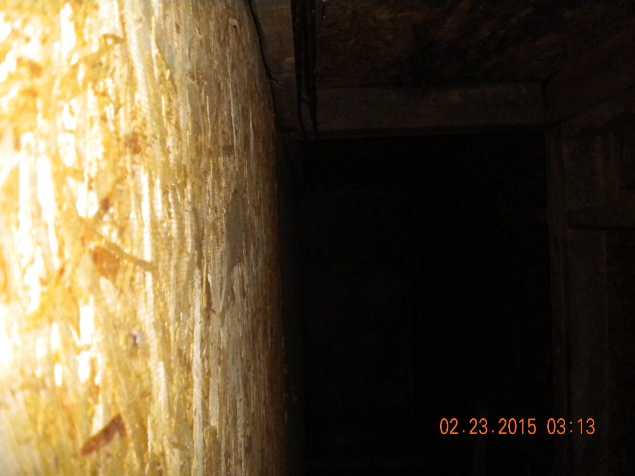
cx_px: 318
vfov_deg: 40.7
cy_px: 238
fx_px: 642
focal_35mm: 35
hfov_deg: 52.6
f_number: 3.1
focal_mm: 6.3
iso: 400
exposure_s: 1/30
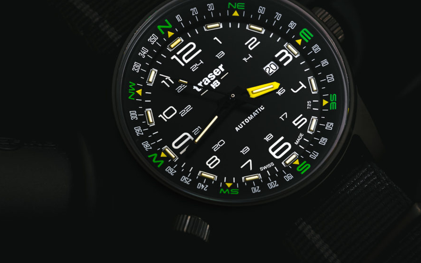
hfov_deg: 25.2
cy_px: 114
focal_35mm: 82
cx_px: 240
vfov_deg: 15.9
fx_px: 941
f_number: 8
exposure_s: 1/160
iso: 100
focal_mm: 70
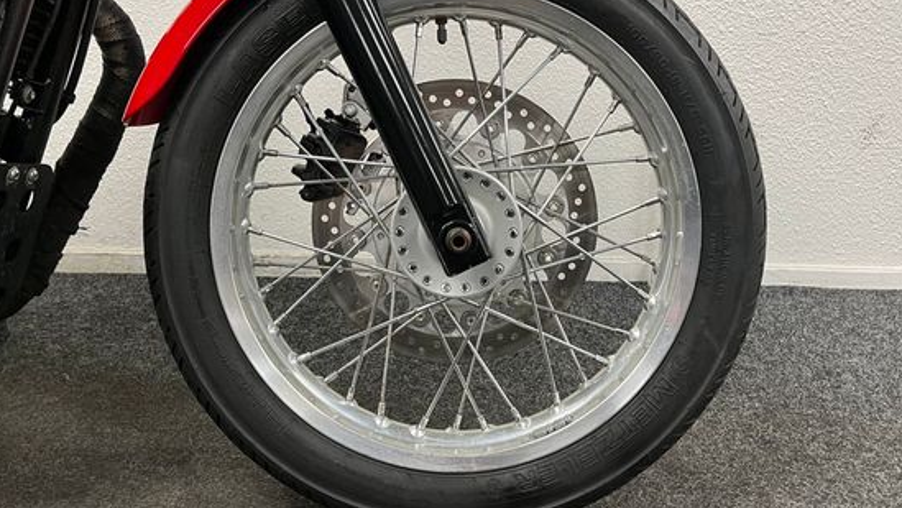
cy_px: 199
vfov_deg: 35.5
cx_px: 437
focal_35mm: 33
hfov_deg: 59.5
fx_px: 789
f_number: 1.6
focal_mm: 5.1
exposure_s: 1/50
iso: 160
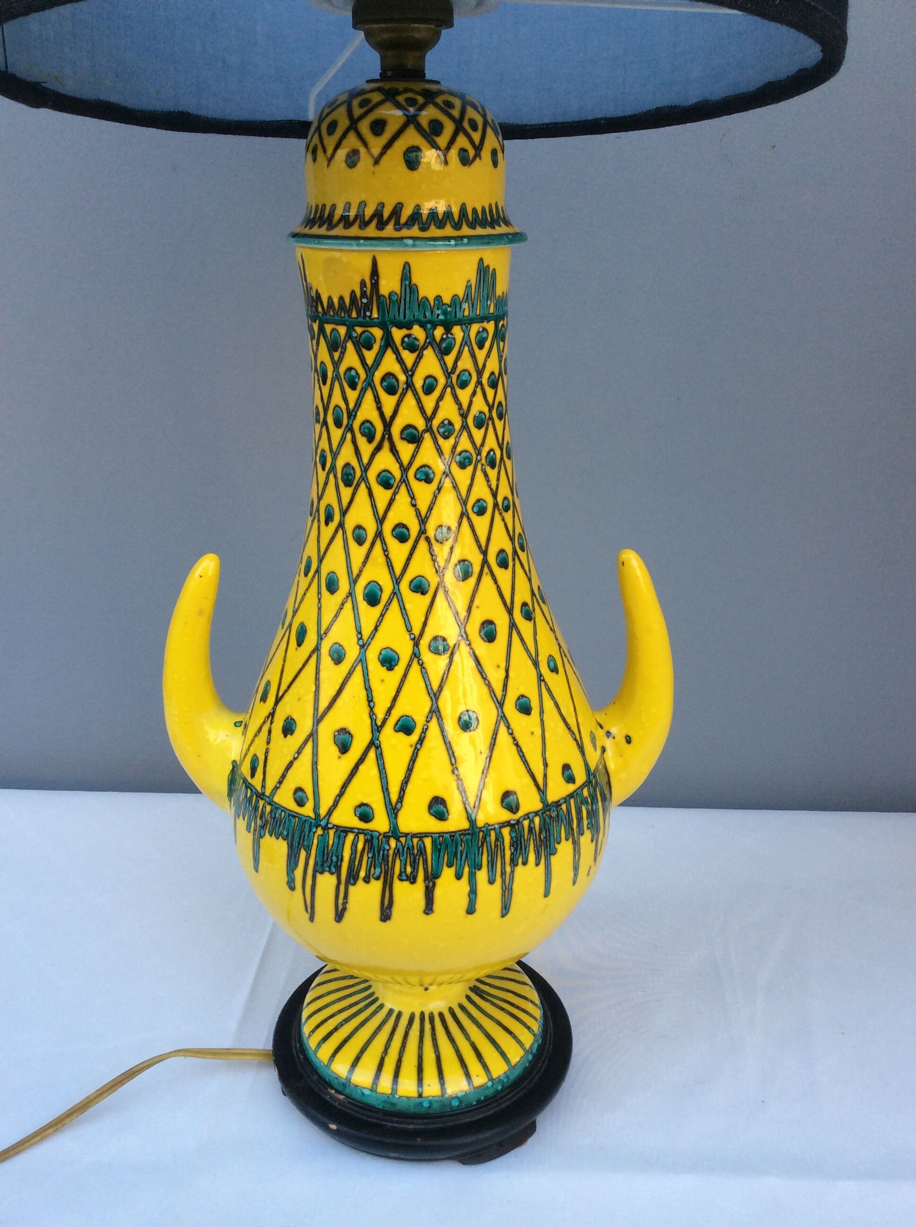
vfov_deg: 56.9
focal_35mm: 32
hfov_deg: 44.1
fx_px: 1132
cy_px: 614
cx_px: 458
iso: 32
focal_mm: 3.3
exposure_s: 1/130
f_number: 2.4
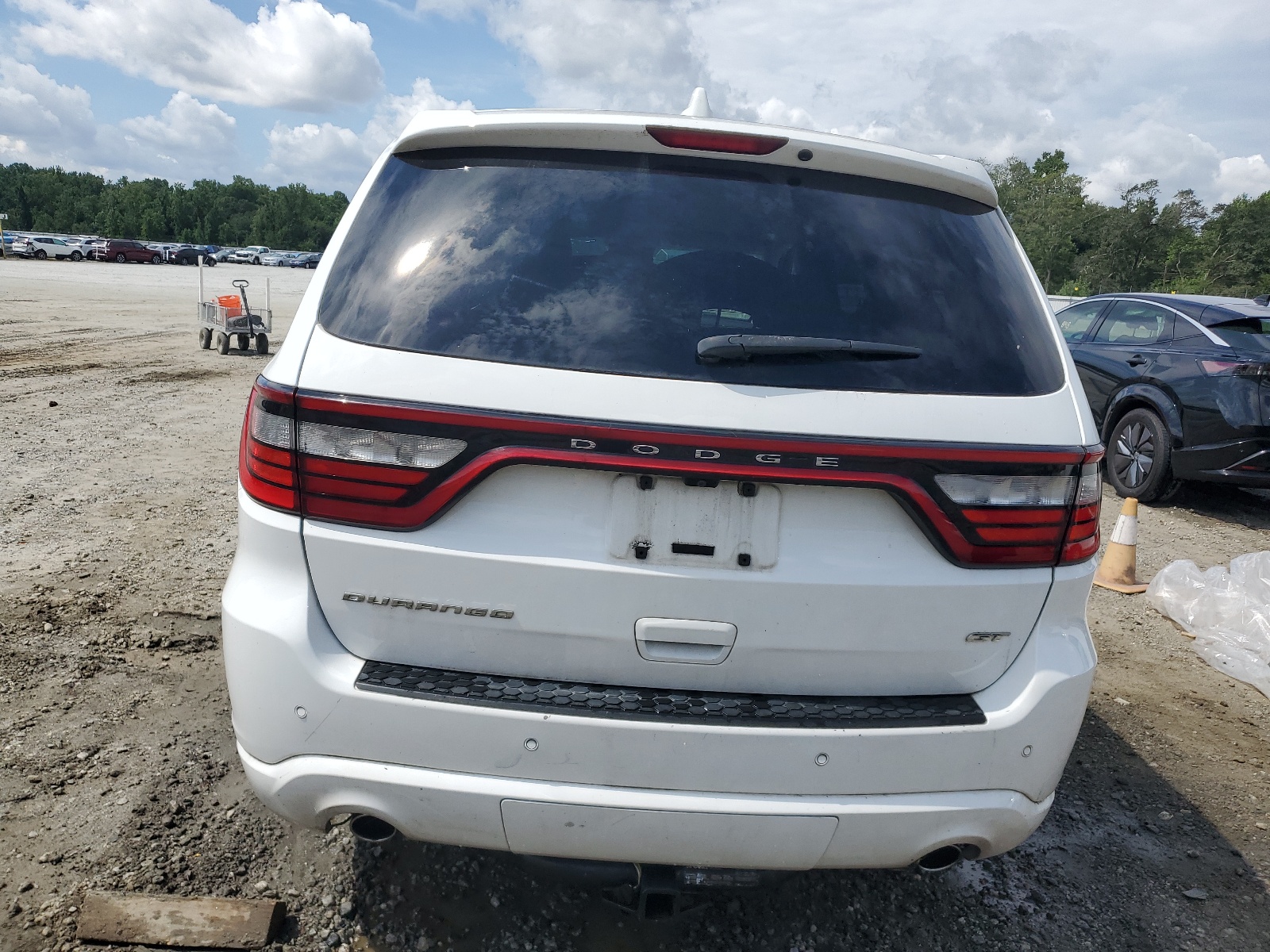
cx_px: 635
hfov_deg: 67.3
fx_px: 954
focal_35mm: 26
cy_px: 476
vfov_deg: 53.1
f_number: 1.5
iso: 50
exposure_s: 1/5000
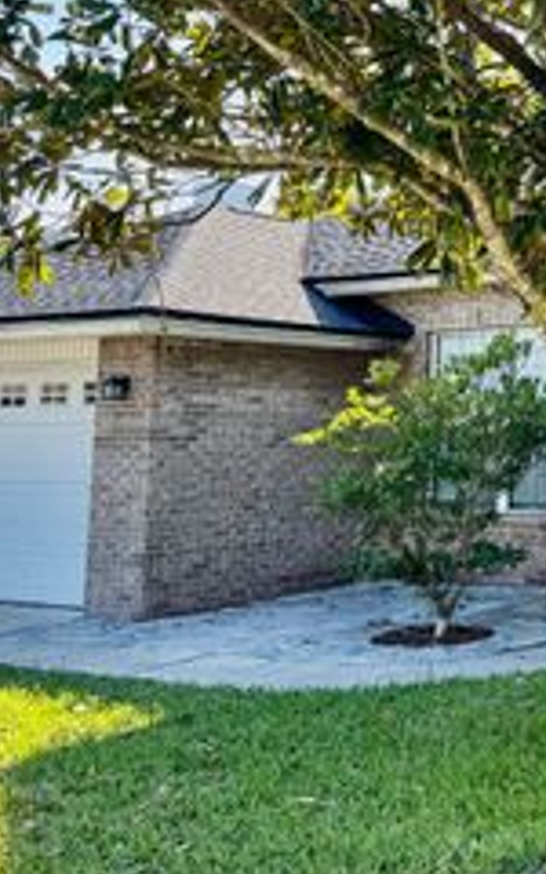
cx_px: 724
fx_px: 1262
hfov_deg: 21.8
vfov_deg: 37.8
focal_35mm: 53
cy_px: 290
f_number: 1.78
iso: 80
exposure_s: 1/888
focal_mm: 6.76
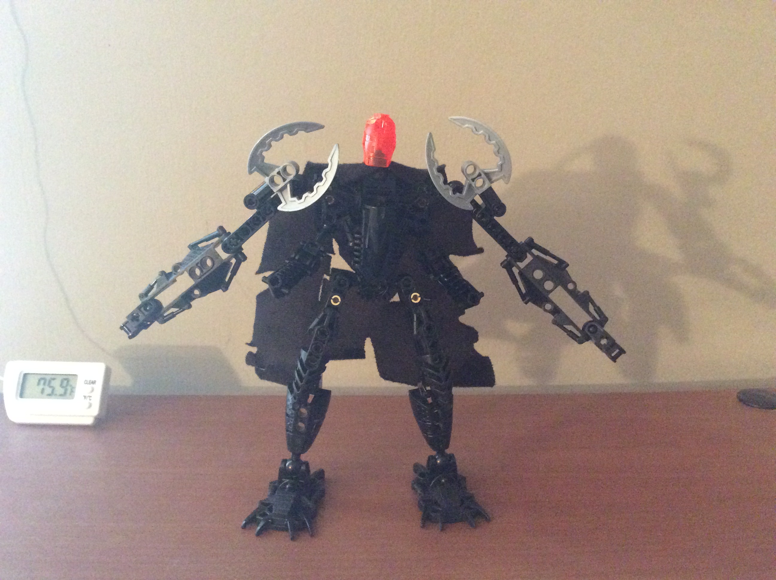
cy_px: 290
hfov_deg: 56.9
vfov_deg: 44.1
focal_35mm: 32
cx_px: 388
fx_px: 716
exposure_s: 1/15
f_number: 2.4
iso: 500
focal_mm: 3.3
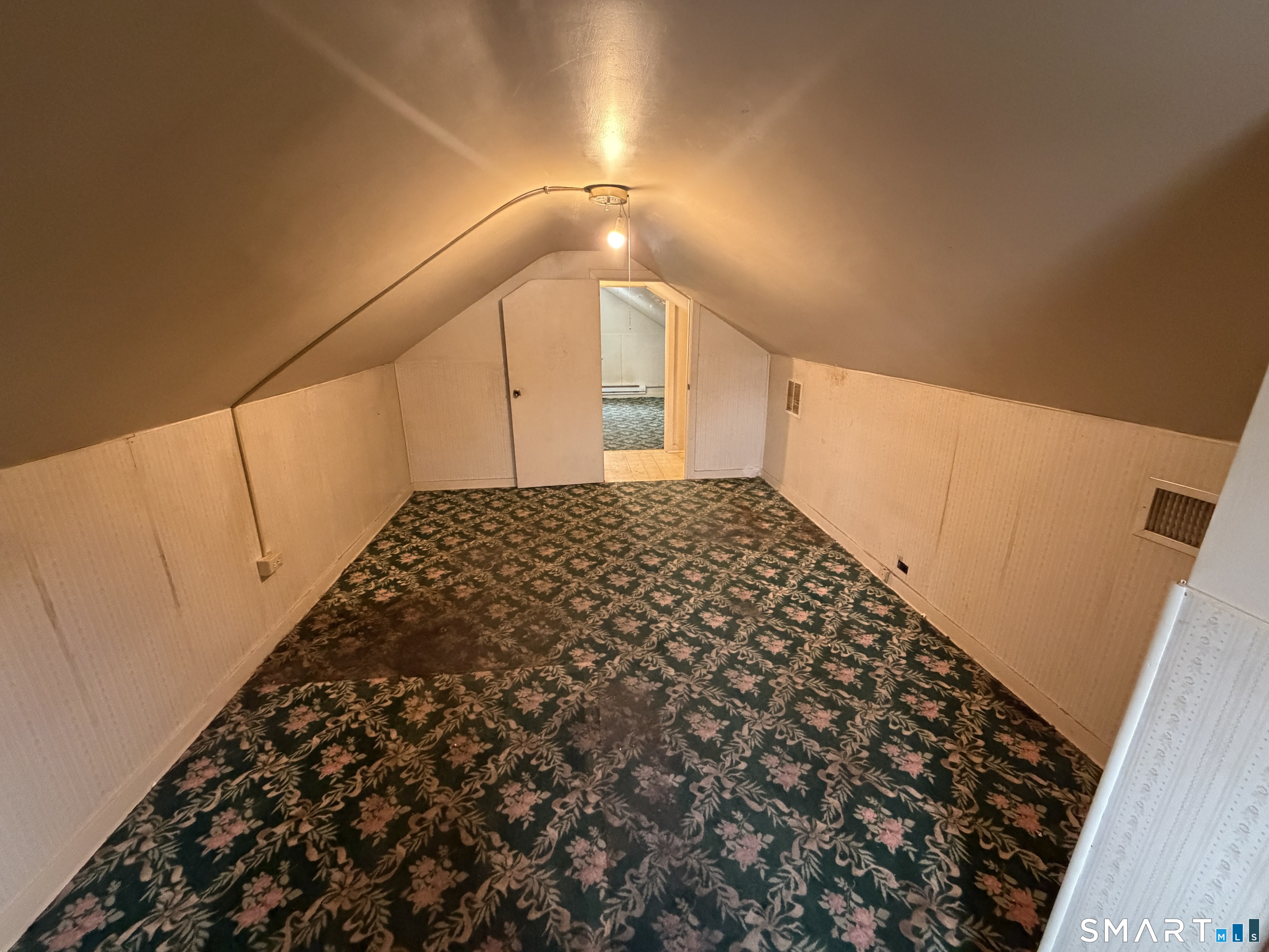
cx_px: 634
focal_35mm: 14
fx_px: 513
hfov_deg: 102.1
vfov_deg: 85.7
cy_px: 476
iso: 1000
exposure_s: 1/60
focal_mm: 2.22
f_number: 2.2
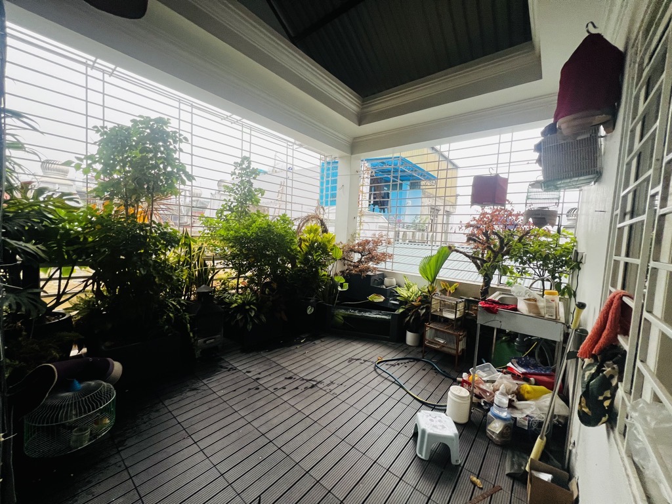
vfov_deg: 89.9
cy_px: 252
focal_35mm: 13
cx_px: 336
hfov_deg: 106.2
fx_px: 252
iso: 125
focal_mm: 1.57
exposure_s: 1/100
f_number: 1.8
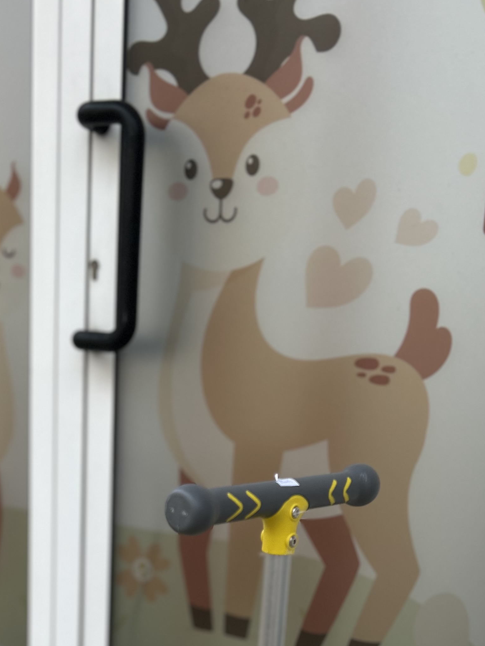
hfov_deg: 28.5
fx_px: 953
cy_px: 615
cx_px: 217
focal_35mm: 51
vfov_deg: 34.7
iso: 50
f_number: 1.5
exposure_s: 1/687
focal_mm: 5.7
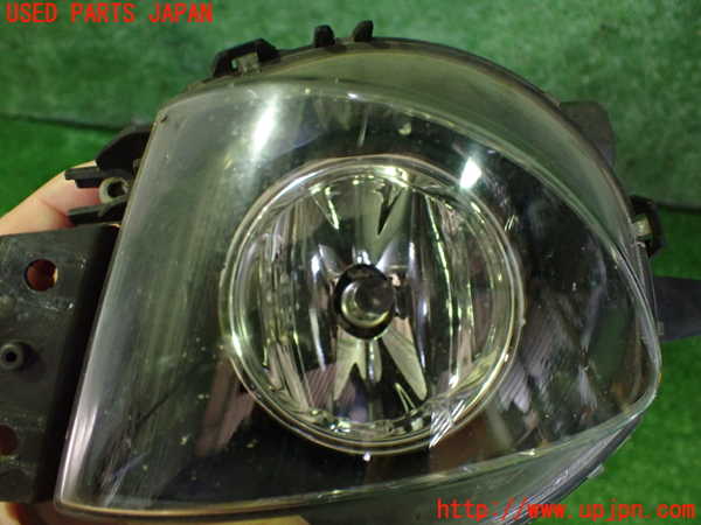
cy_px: 262
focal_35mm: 32
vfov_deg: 44.2
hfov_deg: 56.8
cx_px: 350
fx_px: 648
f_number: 2.4
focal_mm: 5.79
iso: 800
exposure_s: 1/30
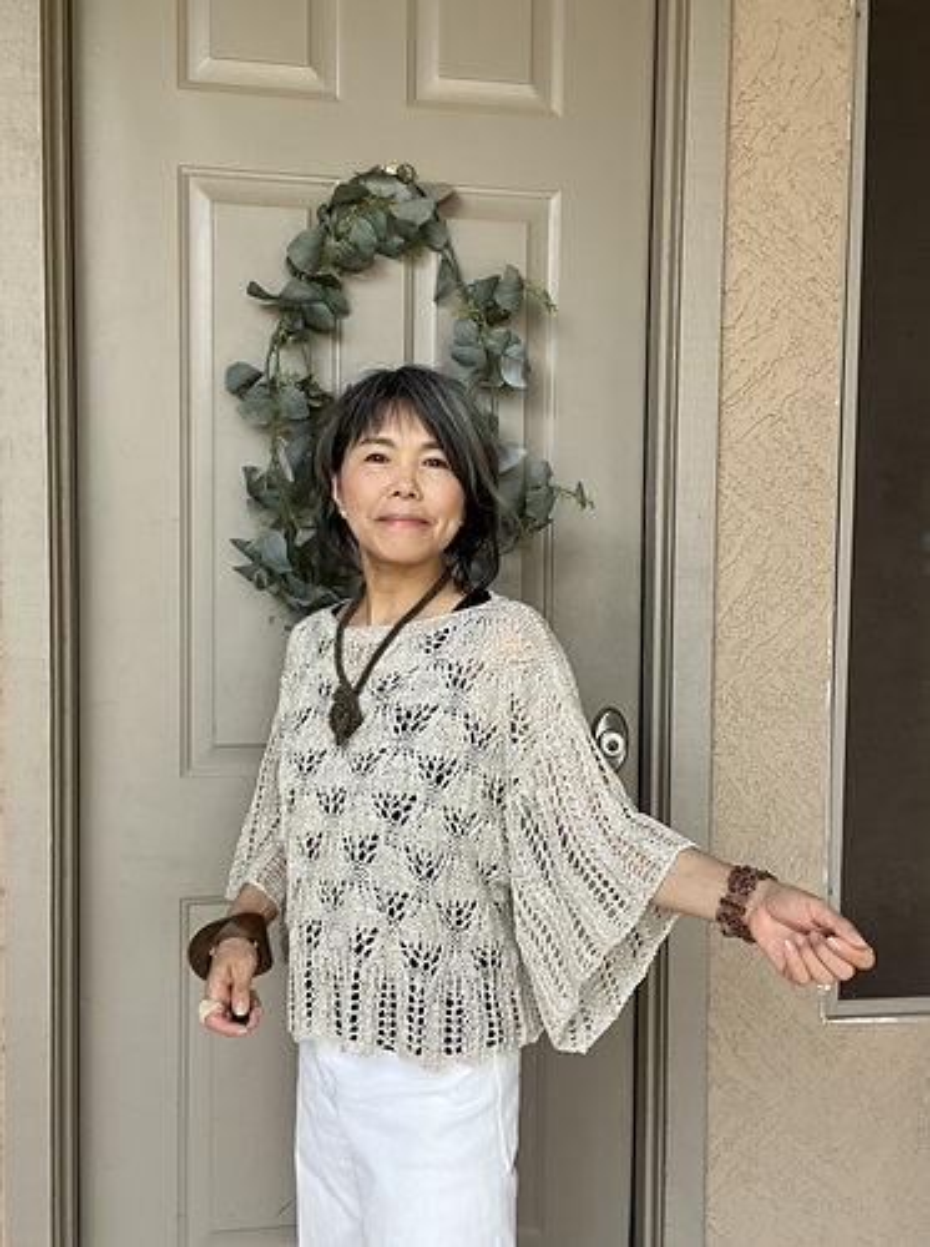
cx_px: 465
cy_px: 624
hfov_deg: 46.7
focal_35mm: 30
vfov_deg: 60.1
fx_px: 1078
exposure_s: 1/121
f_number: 2.2
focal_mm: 2.71
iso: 32
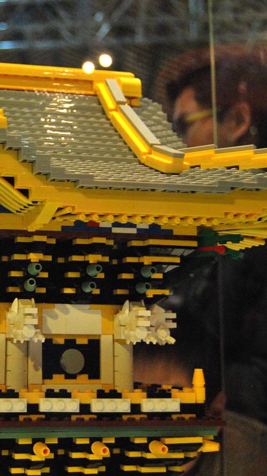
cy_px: 236
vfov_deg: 33.8
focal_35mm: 62
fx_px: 781
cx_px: -56
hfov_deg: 18.4
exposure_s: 1/25
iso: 800
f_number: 4.5
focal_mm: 26
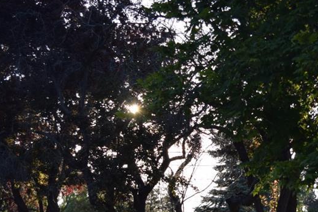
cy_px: 201
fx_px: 840
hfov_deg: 21.3
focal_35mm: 95
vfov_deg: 14.2
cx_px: 220
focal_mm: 22
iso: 100
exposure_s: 1/320
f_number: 3.8
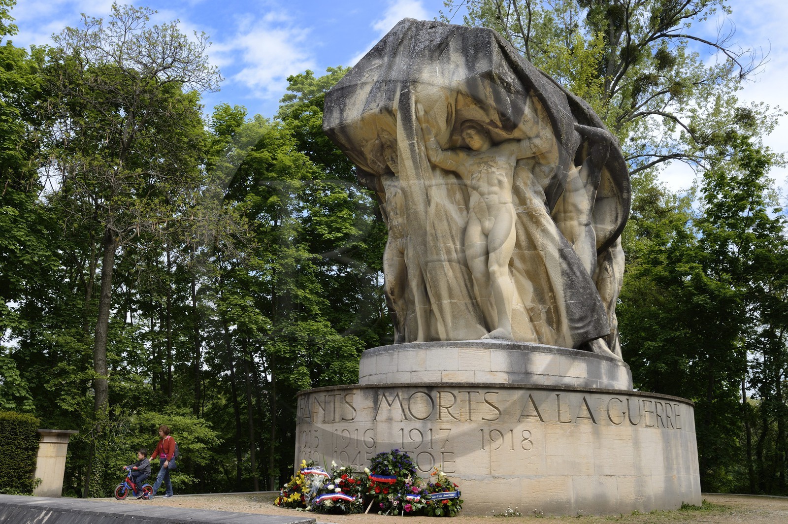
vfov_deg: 41.0
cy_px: 262
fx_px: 700
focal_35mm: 32
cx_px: 394
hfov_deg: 58.8
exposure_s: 1/200
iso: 200
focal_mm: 32
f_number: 9
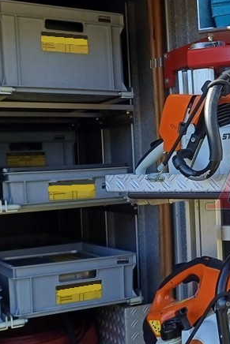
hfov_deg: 20.1
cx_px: 315
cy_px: 187
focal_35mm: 61
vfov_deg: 32.9
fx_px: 584
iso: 50
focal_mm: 4.65
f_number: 1.8
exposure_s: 1/413
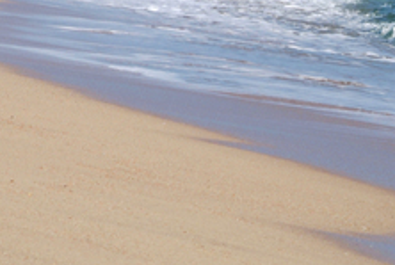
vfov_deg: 1.7
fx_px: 8828
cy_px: -105
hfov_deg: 2.6
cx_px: 197
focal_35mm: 803
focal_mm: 170
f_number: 13
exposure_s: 1/90
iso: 100
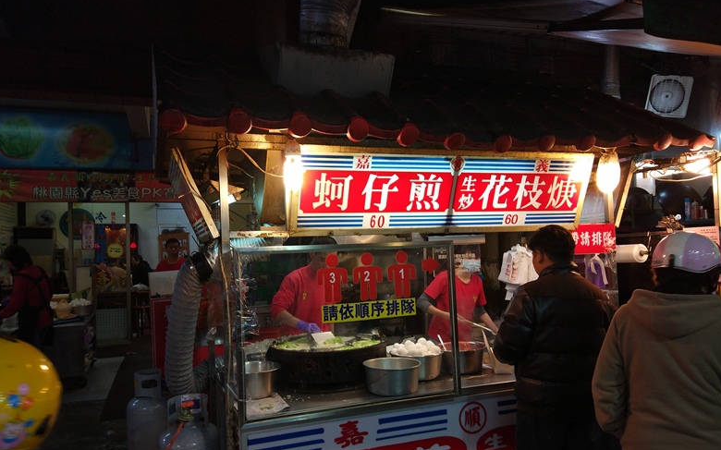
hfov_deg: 72.6
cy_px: 243
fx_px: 491
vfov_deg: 49.2
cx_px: 355
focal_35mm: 25
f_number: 2
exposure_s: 1/60
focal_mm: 4.06
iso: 320
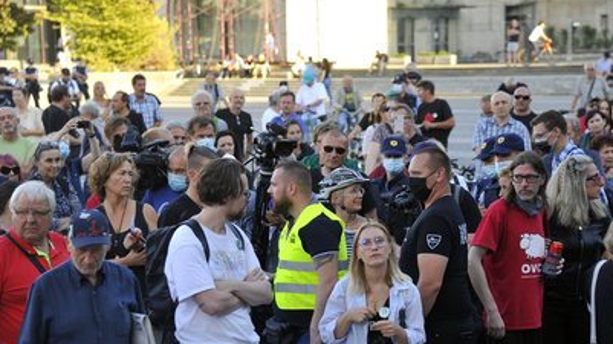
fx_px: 2079
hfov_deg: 16.8
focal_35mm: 128
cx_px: 316
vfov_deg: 9.5
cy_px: 199
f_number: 4.5
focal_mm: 98
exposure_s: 1/320
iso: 400
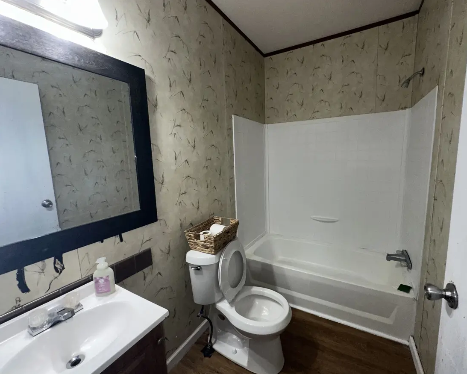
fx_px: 207
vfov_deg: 84.1
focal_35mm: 15
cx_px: 252
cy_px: 185
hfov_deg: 96.6
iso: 100
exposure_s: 1/60
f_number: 2.2
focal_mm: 2.22
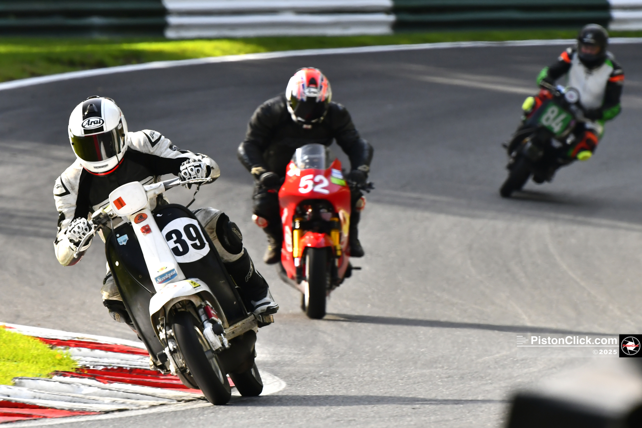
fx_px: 7488
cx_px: 321
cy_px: 214
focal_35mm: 420
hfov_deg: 4.9
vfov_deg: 3.3
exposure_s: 1/400
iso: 800
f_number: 5.6
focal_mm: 280
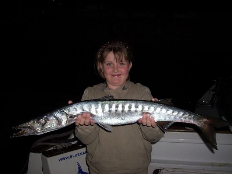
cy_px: 87
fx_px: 248
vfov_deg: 38.6
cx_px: 116
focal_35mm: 37
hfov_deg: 50.2
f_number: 2.8
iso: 64
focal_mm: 6.2
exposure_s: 1/60
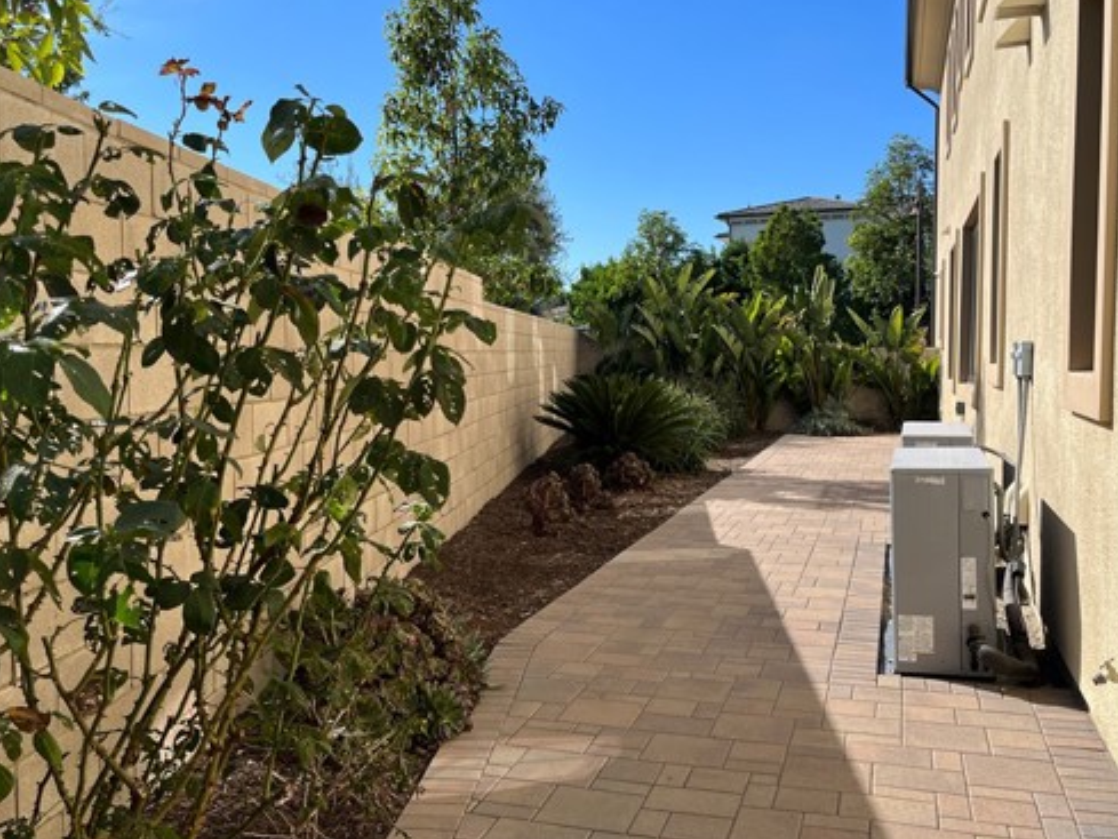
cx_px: 565
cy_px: 425
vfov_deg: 41.8
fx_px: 1098
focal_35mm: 34
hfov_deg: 53.9
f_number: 1.6
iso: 50
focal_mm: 5.1
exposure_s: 1/3215
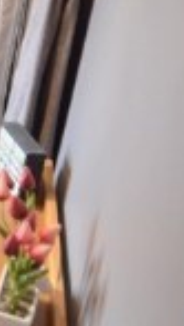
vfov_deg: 25.8
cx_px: -299
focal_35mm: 82
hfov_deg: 11.4
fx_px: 709
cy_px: 131
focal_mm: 10
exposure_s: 1/60
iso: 800
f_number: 3.5
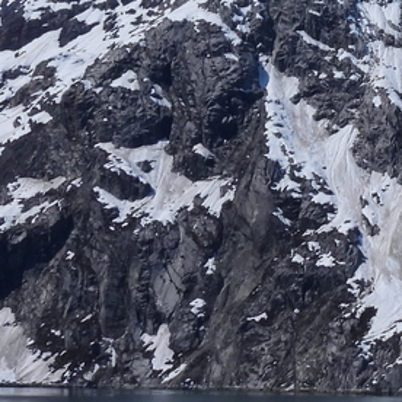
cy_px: -44
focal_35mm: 205
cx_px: 657
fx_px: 2693
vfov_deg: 8.5
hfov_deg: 8.3
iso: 100
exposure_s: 1/2000
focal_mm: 8.9
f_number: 5.6
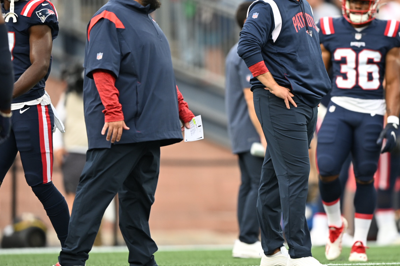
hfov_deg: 3.6
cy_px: 110
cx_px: 284
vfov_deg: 2.4
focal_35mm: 572
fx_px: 6354
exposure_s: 1/2000
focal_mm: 400
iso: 1000
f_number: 2.8
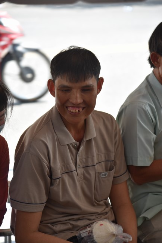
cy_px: 122
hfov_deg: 11.4
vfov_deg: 17.1
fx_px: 809
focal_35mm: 120
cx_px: 81
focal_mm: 120
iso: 400
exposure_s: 1/320
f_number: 4.5
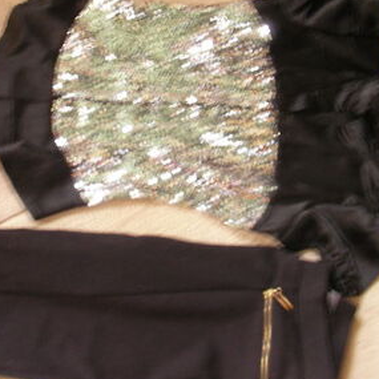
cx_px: 156
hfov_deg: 28.1
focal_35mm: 61
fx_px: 756
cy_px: 160
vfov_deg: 28.1
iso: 100
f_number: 3.5
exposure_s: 1/2
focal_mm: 6.3
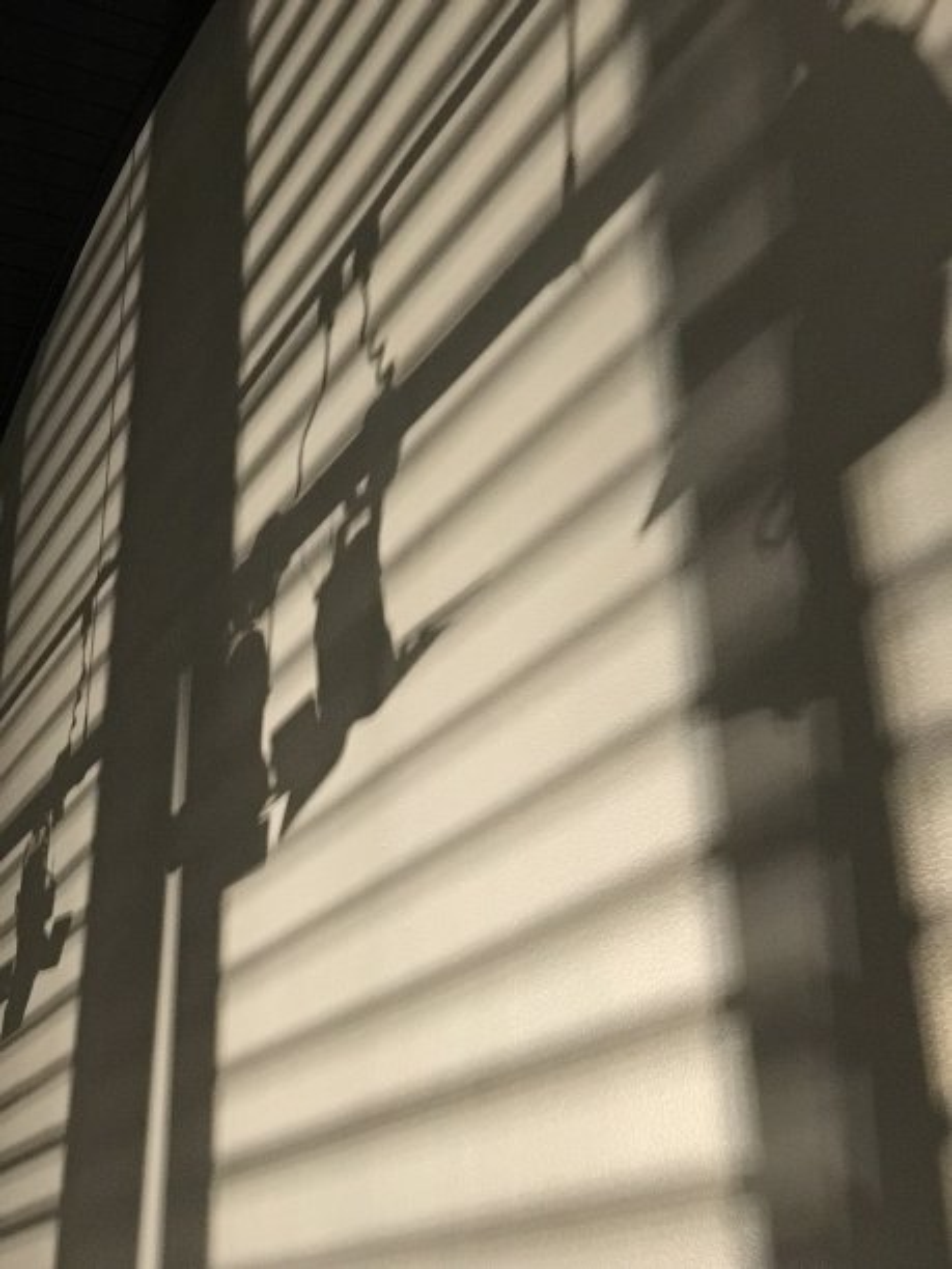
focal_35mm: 57
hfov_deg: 25.7
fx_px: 2090
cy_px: 634
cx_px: 476
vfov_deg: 33.8
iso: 500
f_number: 2.8
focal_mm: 6.6
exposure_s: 1/60
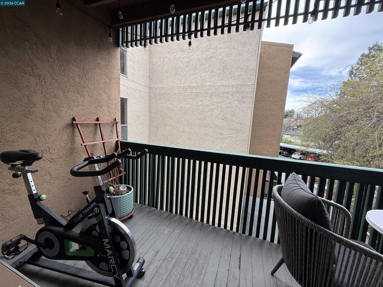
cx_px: 192
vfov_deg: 85.7
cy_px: 144
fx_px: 155
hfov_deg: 102.1
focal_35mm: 14
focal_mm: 2.22
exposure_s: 1/178
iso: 50
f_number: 2.2
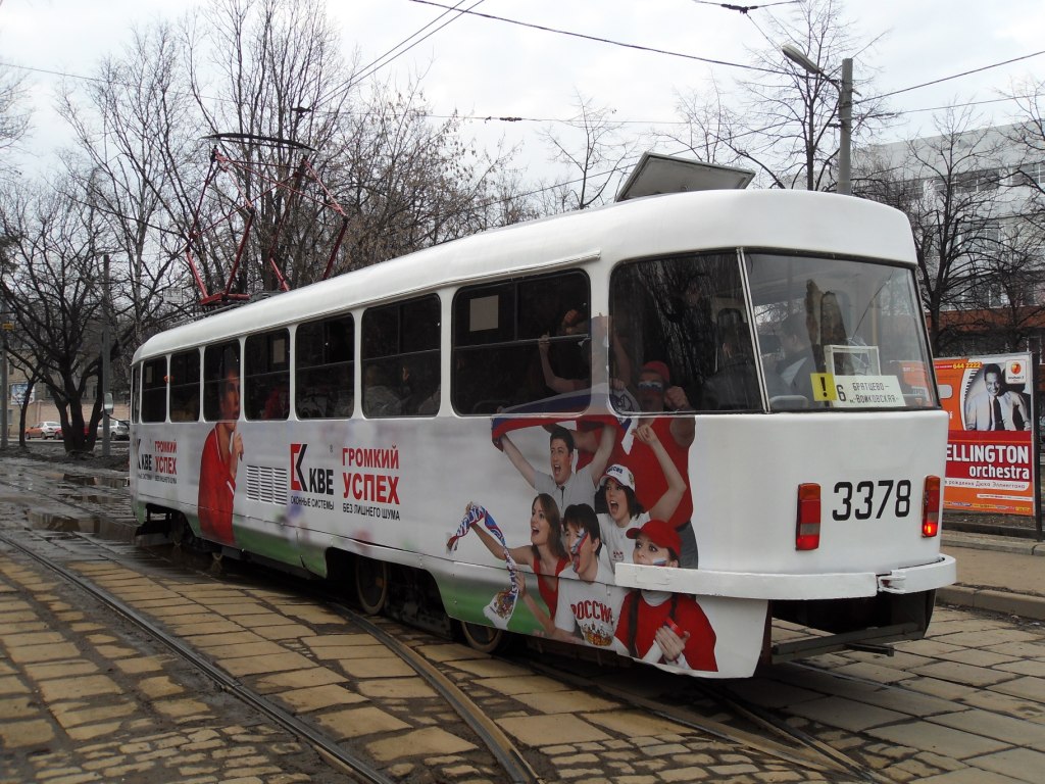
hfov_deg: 52.6
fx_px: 1057
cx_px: 522
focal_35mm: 35
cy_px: 392
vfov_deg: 40.7
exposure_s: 1/180
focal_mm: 6.3
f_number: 3.5
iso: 80
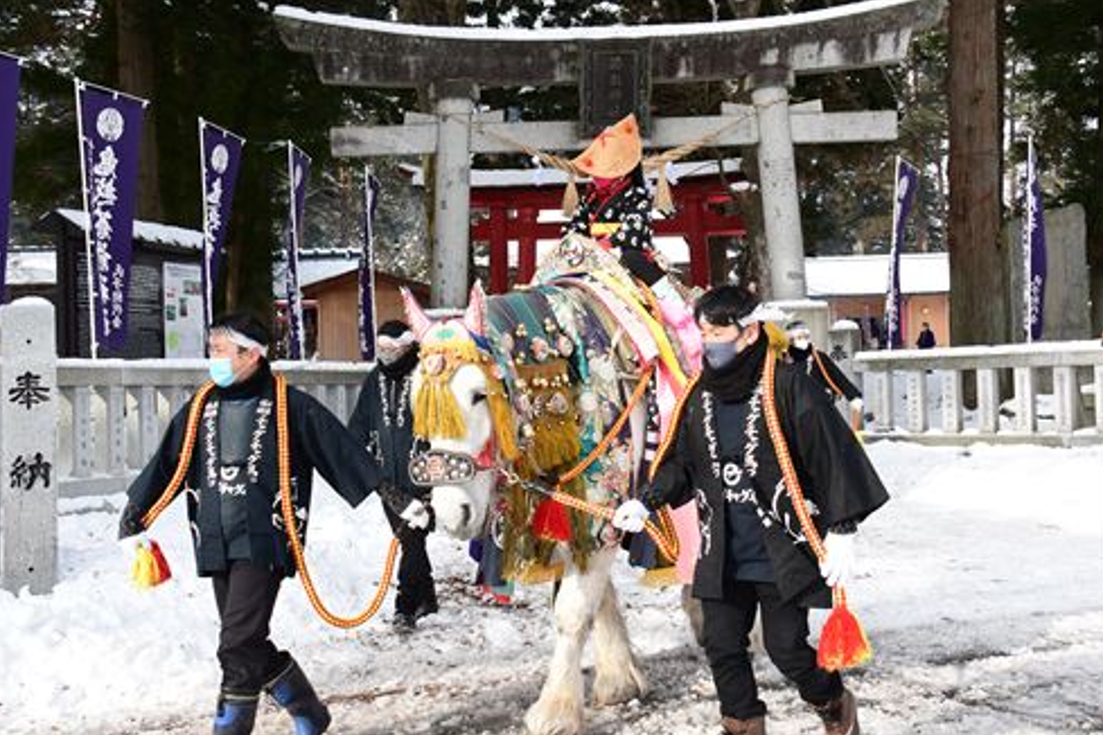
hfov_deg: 42.7
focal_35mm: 46
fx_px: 1409
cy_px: 373
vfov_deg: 29.2
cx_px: 544
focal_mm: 30
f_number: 5.6
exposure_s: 1/640
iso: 320
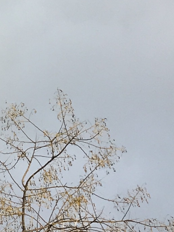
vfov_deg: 11.4
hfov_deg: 7.7
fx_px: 1139
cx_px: -326
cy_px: -62
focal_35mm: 170
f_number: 2.2
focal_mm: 4.15
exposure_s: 1/615
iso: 25
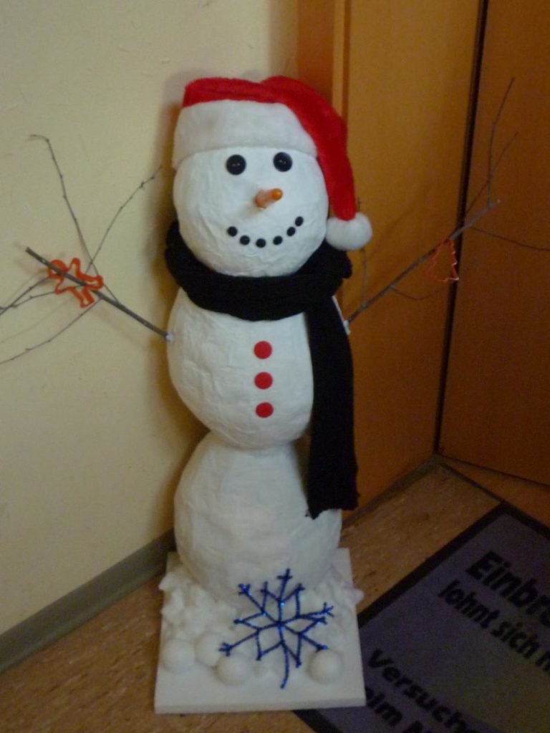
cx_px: 275
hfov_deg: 30.9
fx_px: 996
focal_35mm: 47
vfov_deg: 40.4
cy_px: 366
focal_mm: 5.3
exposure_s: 1/8
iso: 400
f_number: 3.3
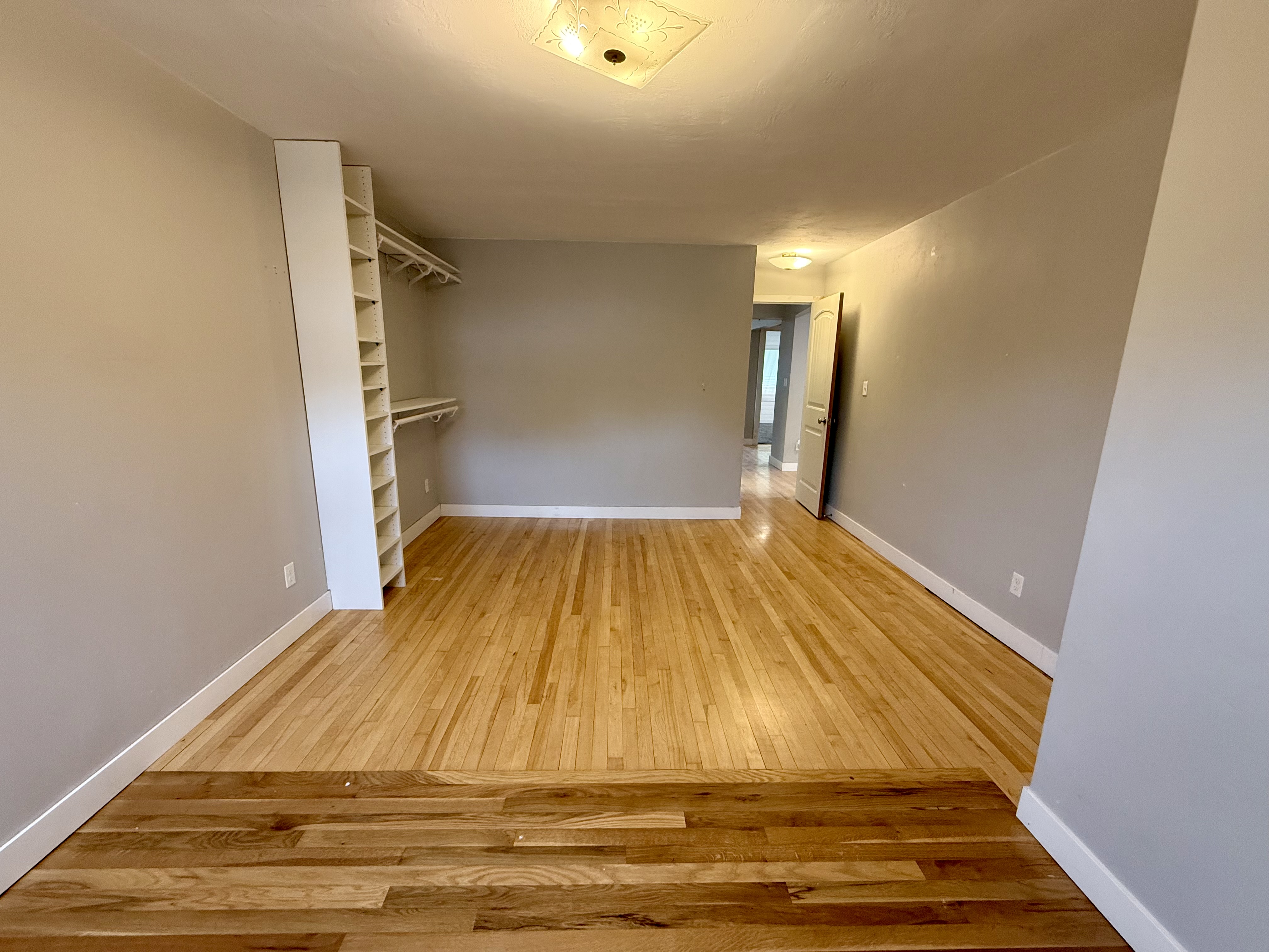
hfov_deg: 102.1
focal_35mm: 14
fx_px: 513
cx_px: 634
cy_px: 476
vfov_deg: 85.7
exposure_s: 1/120
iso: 400
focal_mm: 2.22
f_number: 2.2
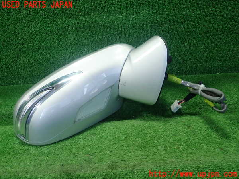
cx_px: 120
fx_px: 207
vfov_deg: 46.8
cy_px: 90
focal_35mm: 30
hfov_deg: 60.0
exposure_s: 1/125
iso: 250
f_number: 2.3
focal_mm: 5.5
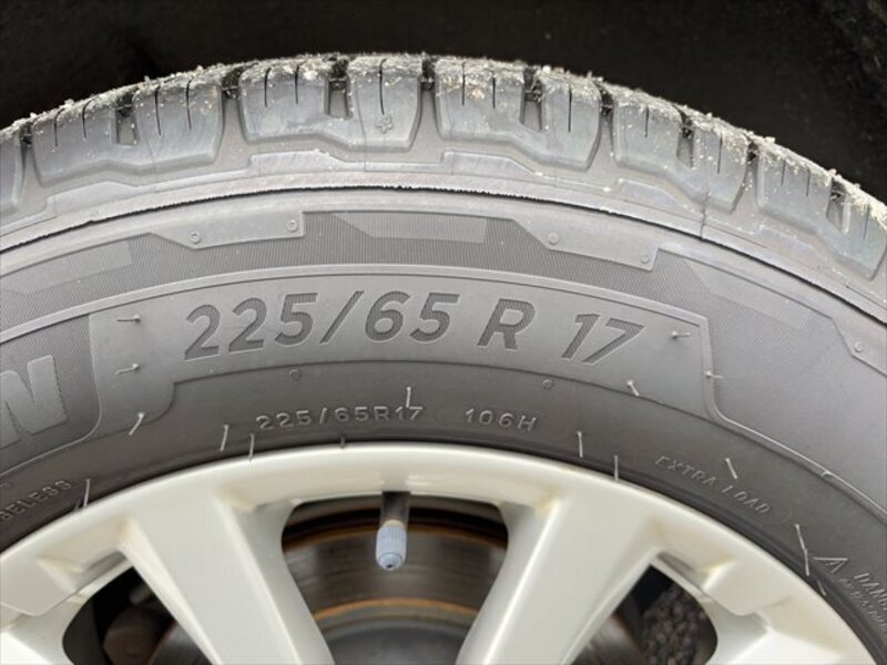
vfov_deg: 53.1
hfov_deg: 67.3
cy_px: 332
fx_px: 666
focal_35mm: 26
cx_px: 444
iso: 125
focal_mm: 5.96
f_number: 1.6
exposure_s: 1/103
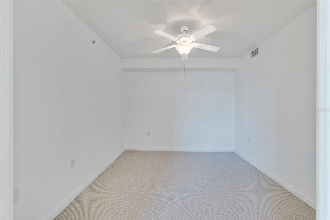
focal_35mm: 14
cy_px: 110
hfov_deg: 104.2
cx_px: 165
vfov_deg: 81.2
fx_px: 128
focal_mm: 14
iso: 160
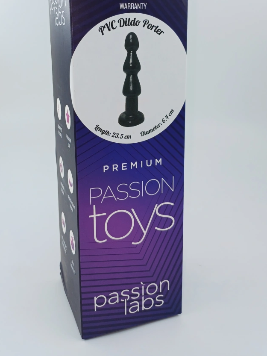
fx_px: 370
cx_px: 116
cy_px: 106
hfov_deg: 39.6
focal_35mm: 36
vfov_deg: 50.0
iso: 50
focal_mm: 4.65
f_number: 1.8
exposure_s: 1/387
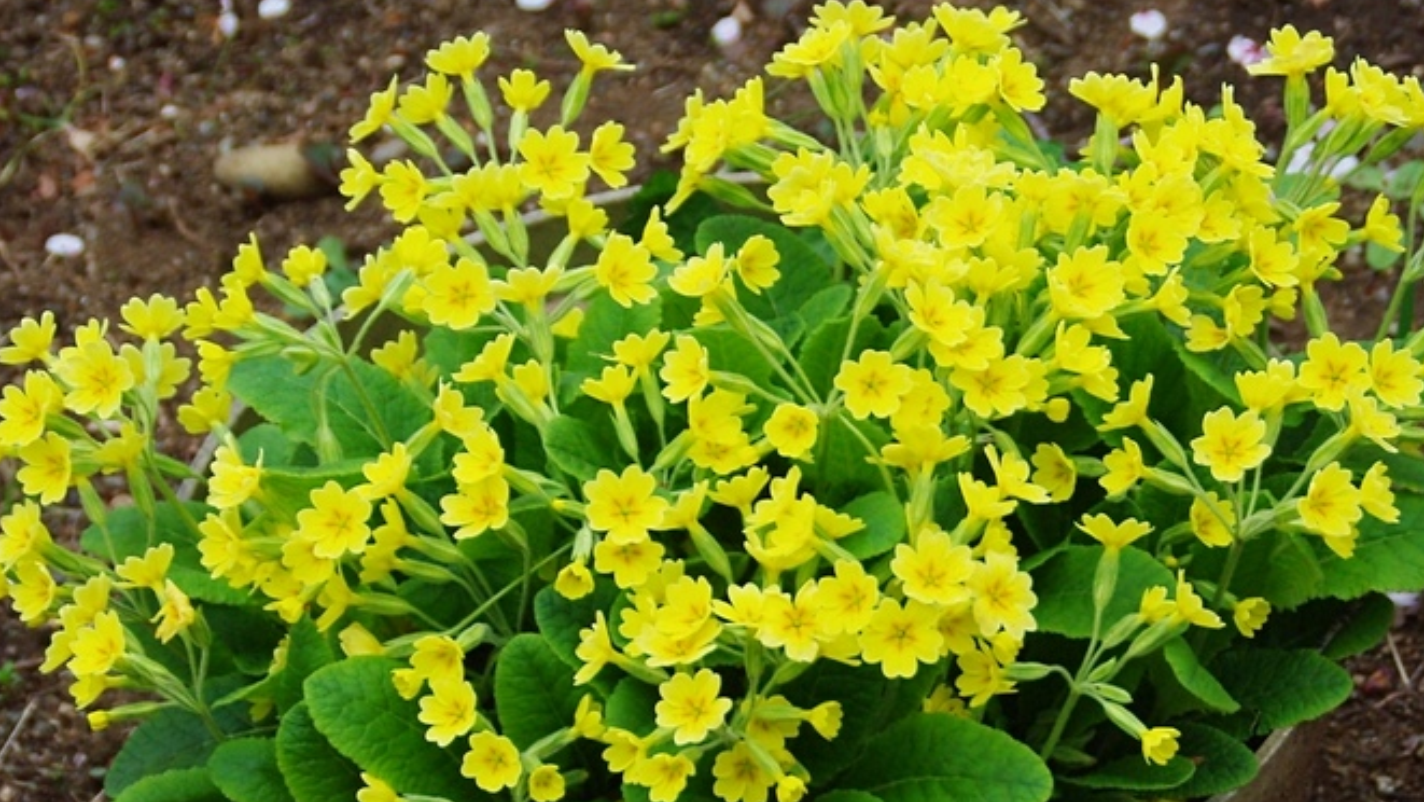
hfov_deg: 20.5
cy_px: 536
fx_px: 3927
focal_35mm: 104
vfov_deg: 11.6
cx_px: 780
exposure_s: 1/125
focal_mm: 55
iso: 800
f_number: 6.3
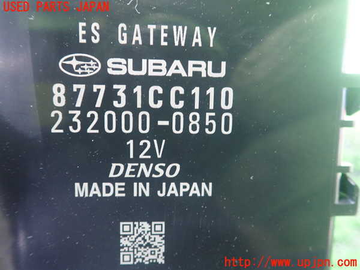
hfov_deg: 60.0
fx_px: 312
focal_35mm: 30
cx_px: 180
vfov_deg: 46.8
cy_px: 135
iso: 800
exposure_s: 1/40
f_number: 2.3
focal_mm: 5.5
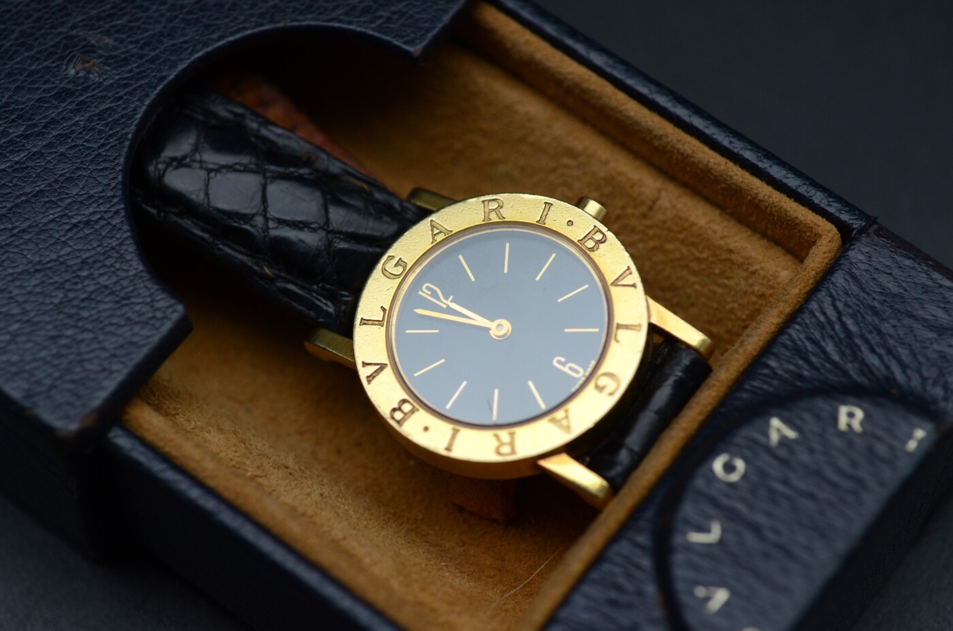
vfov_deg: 15.1
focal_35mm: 90
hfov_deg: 22.7
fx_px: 2377
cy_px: 316
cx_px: 476
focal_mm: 60
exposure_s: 1/1000
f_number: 4.5
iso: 800
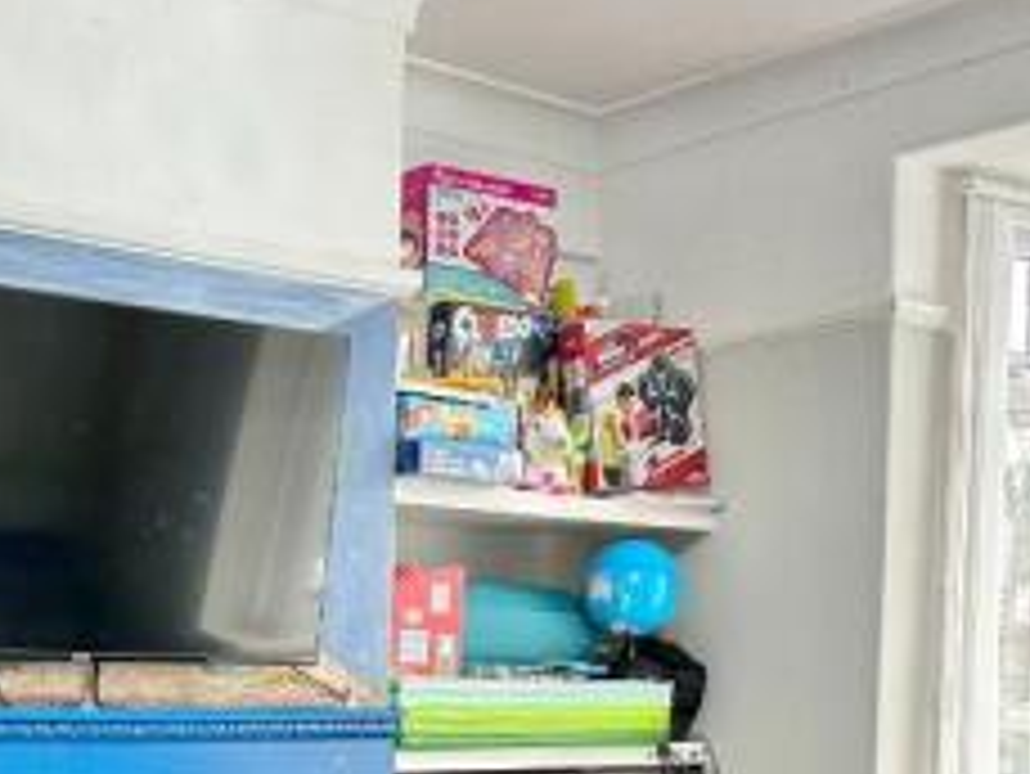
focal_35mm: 61
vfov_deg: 23.0
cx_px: 187
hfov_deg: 30.8
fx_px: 1816
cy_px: 785
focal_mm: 6.86
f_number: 1.78
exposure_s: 1/50
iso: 500
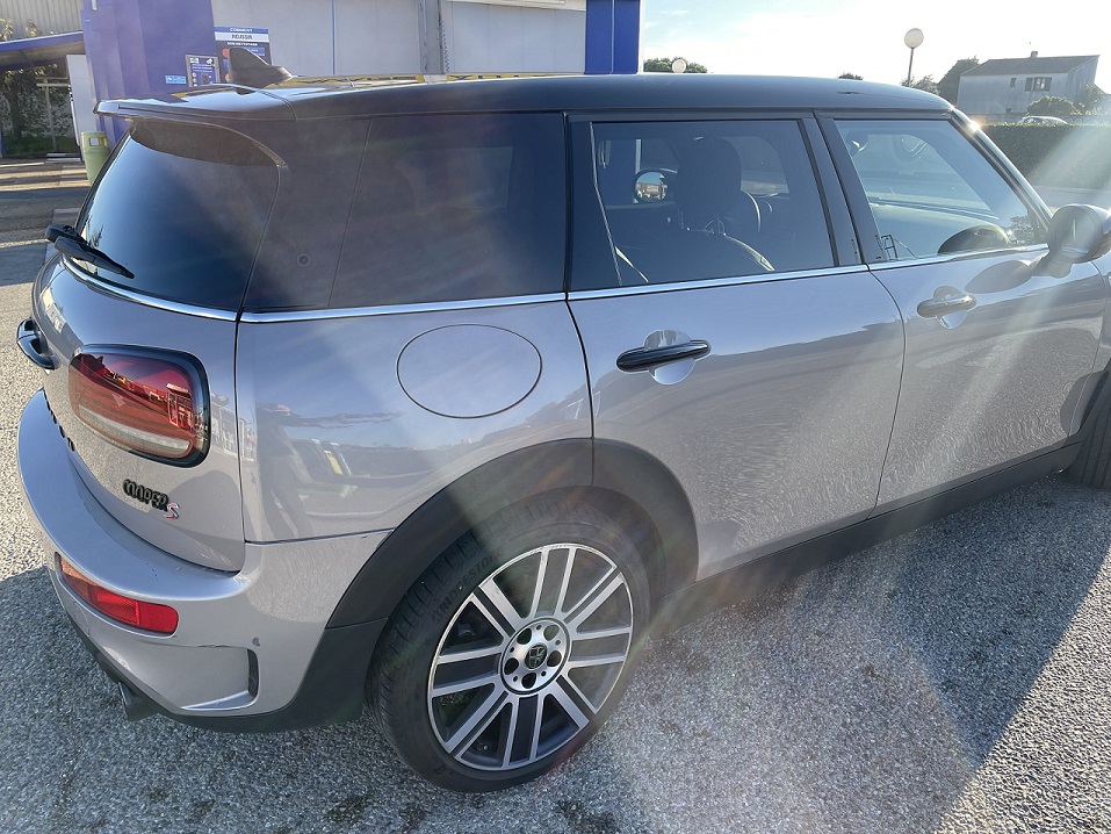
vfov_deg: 54.9
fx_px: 802
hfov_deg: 69.4
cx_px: 556
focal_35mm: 25
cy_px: 417
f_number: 1.6
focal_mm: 5.1
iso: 32
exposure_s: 1/615
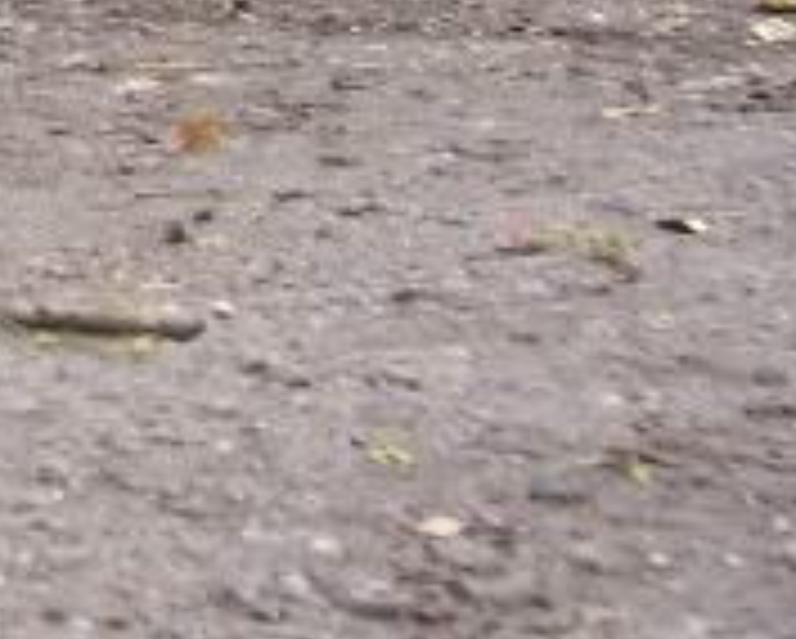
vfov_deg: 12.4
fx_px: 2830
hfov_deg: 14.2
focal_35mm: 120
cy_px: -256
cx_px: -621
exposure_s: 1/180
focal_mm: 5.6
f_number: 2.7
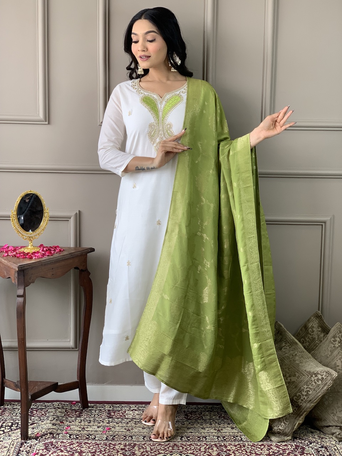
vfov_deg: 36.8
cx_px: 171
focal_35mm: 52
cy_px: 228
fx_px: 685
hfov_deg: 28.0
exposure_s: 1/100
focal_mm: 6
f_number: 2.4
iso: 40
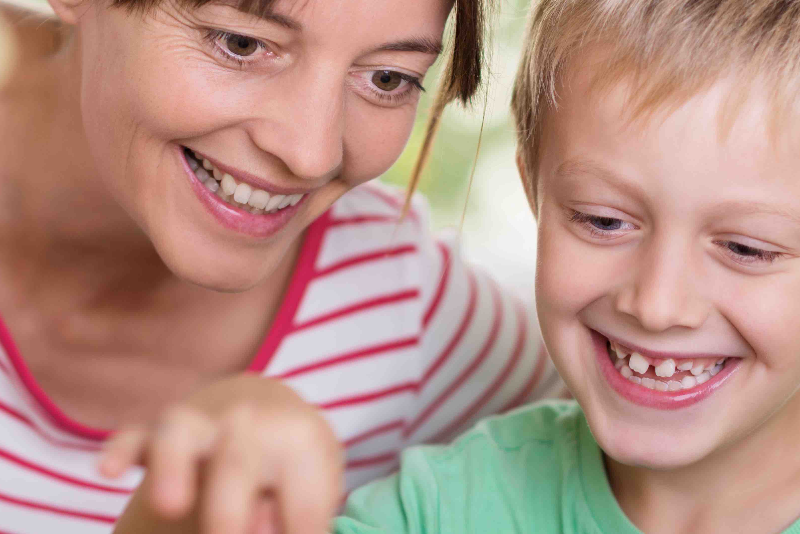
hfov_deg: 10.5
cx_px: 407
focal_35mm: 196
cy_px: 382
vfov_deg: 7.0
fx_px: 4356
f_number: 2
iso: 160
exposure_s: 1/320
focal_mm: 85
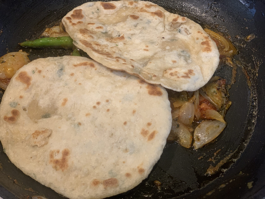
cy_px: 100
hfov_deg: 36.8
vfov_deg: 28.0
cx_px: 132
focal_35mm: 52
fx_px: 398
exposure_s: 1/50
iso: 200
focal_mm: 6
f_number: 2.4
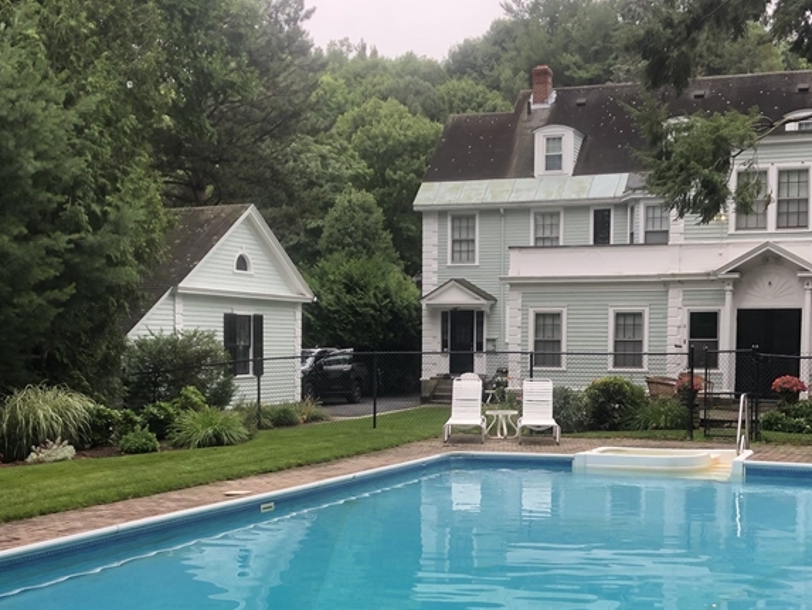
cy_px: 416
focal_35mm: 50
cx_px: 458
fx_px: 1173
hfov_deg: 38.1
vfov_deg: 28.9
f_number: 1.8
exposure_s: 1/123
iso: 20
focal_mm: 3.99
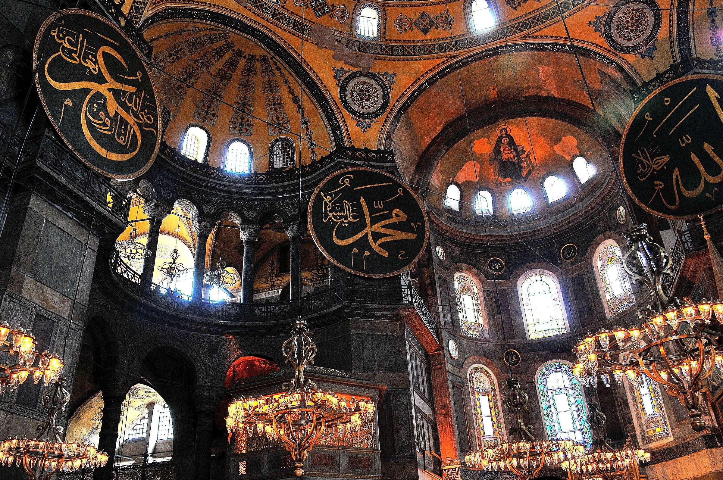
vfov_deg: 47.8
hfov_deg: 67.4
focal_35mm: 27
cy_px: 240
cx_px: 362
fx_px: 542
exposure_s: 1/20
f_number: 5
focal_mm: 18
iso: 400
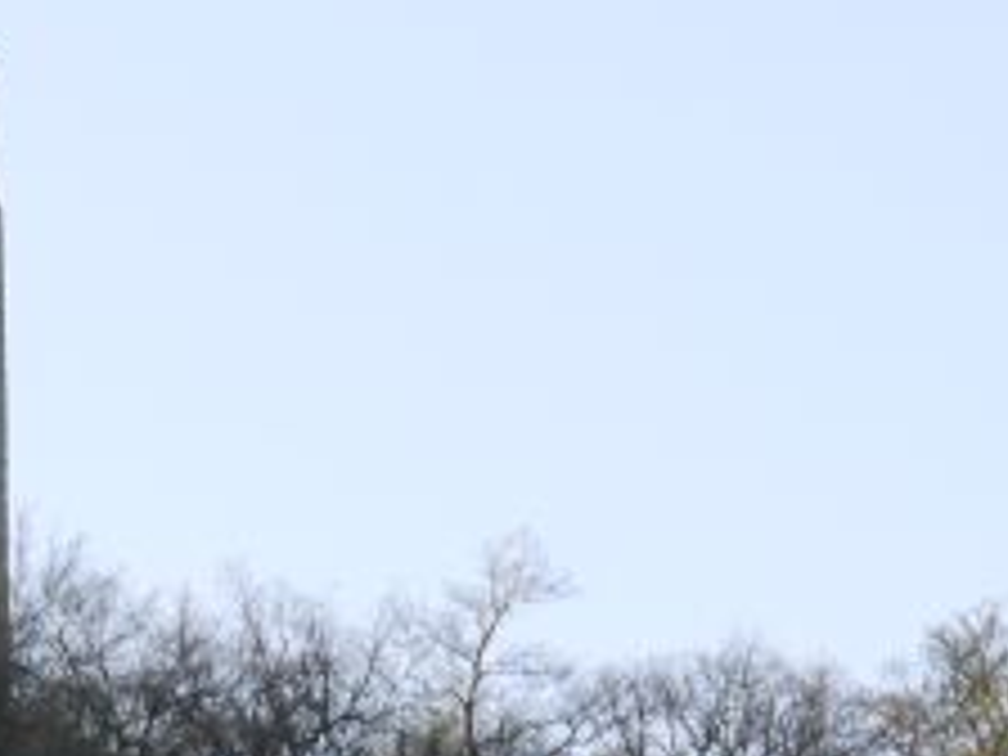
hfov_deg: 6.1
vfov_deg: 4.6
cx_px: -243
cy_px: 441
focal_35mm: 321
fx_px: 9347
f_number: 7.1
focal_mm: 45
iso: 100
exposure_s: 1/80
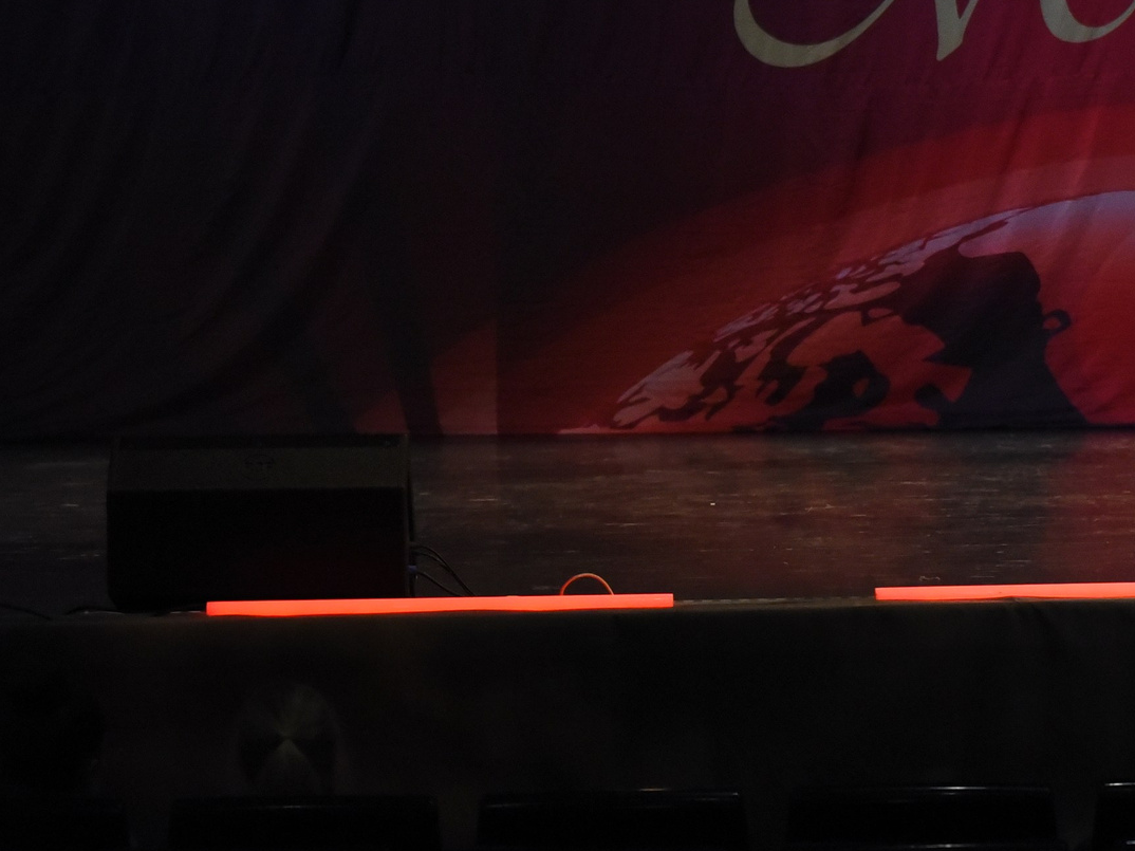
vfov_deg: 8.6
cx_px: 1299
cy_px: 91
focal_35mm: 172
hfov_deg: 11.3
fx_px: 5638
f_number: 3.5
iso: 5000
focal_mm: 75
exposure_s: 1/640
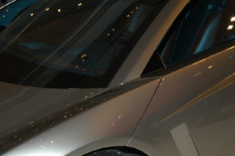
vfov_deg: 17.8
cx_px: 209
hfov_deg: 25.9
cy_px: 105
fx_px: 495
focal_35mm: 76
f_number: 5
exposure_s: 1/60
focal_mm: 24
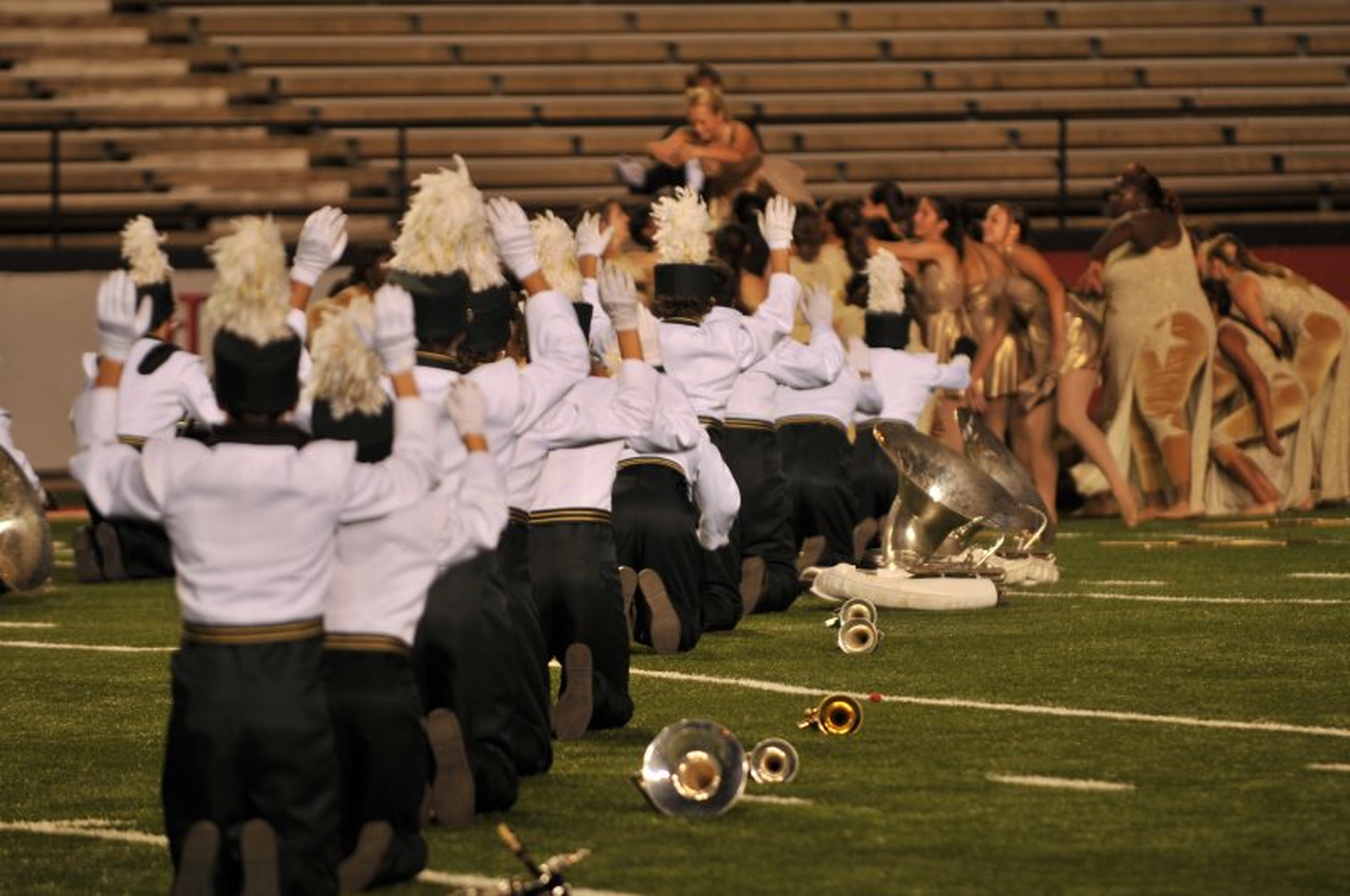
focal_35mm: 300
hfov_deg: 6.9
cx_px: 675
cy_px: 448
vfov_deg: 4.6
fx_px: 11234
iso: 200
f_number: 2.8
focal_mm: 200
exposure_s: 1/160
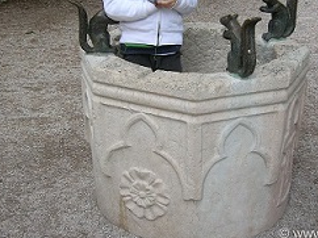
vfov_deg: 23.3
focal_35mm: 62
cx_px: 191
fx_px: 569
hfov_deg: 31.1
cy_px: 47
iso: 50
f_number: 2.9
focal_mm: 6
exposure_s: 1/30.6
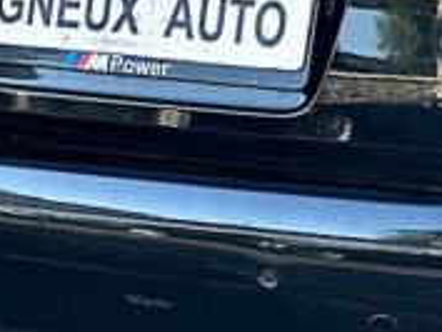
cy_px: 5
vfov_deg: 4.3
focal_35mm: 348
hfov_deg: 5.7
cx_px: 577
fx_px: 4447
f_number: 2.8
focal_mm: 9
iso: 50
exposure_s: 1/121
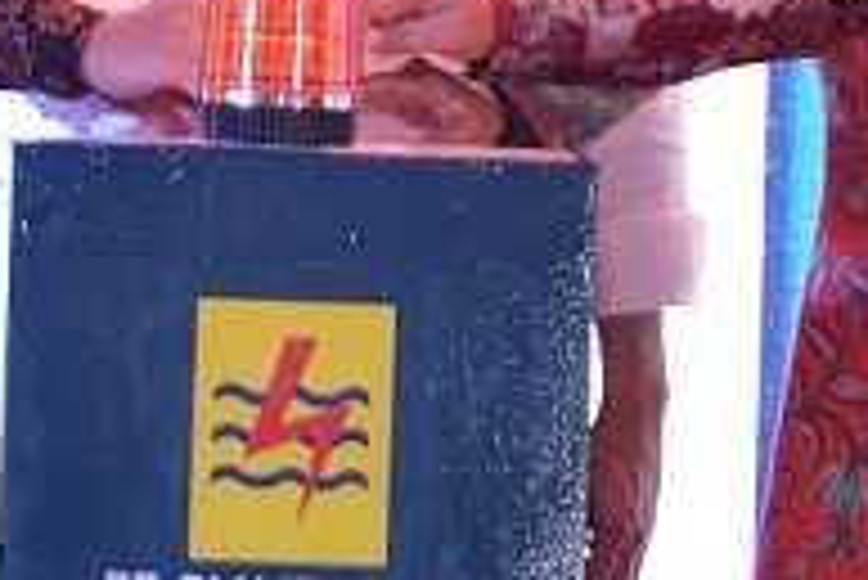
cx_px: 513
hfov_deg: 1.7
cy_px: 88
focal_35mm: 1243
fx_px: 29992
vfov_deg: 1.1
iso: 1600
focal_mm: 300
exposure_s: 1/60
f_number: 5.6
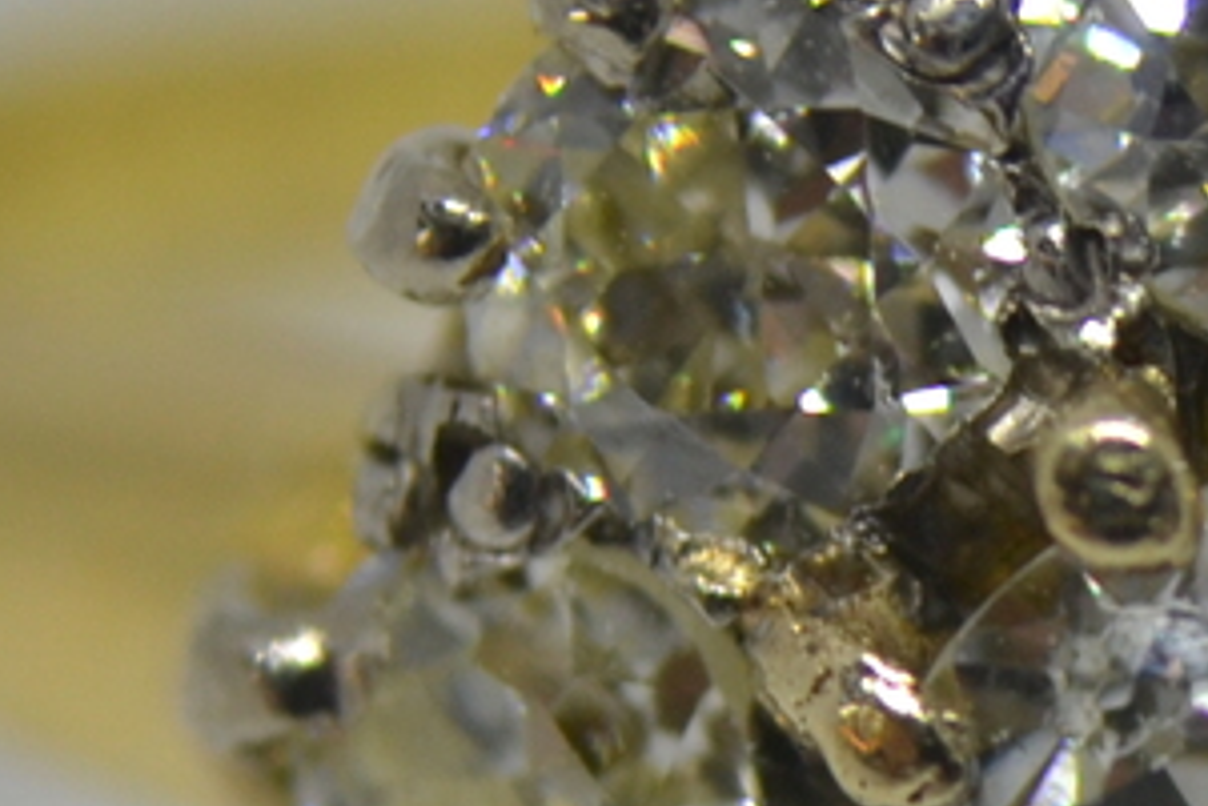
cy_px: 1009
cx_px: 1284
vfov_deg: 4.3
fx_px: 10709
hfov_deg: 6.4
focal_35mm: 319
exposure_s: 1/60
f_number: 6.3
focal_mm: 40
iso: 400
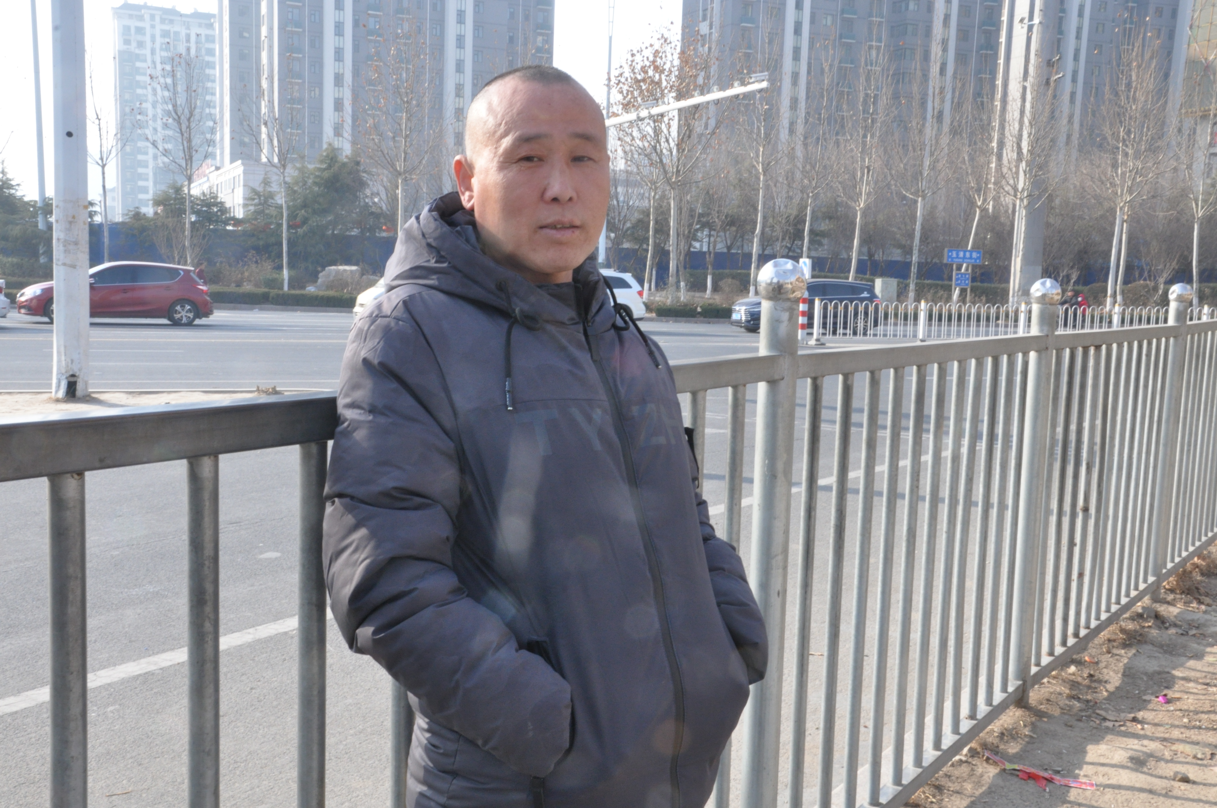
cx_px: 608
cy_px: 404
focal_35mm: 39
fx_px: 1317
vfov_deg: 34.1
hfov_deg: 49.6
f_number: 25
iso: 800
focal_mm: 26
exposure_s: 1/60
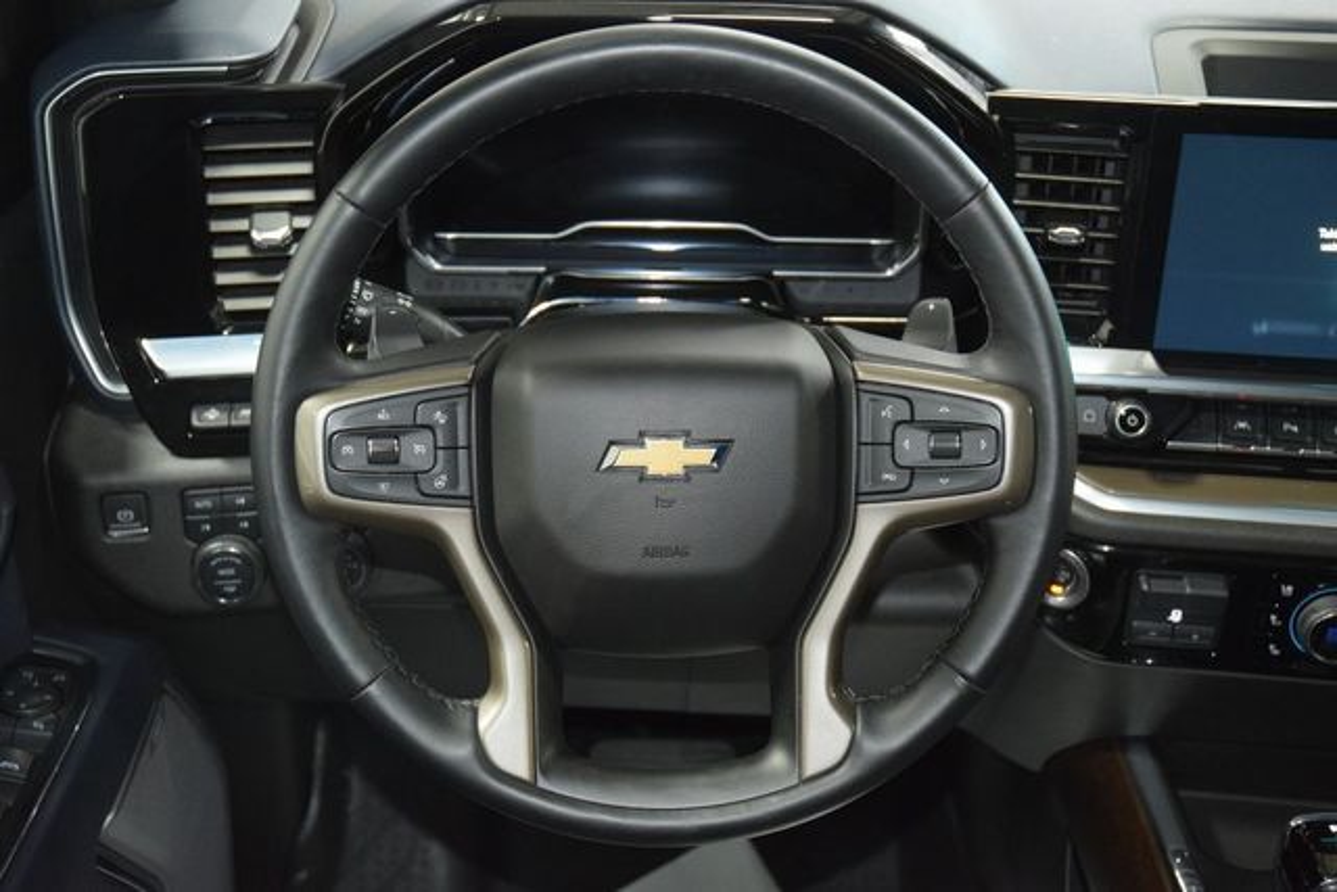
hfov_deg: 42.3
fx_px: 1727
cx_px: 668
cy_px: 446
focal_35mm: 46
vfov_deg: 29.0
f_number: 4
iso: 2800
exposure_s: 1/30
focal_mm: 31
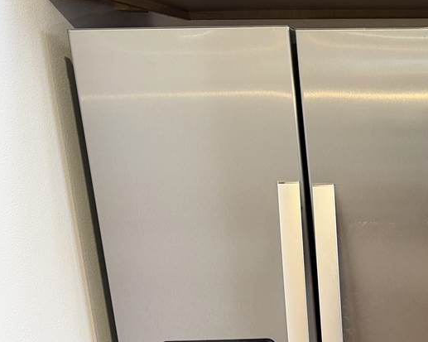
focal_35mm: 58
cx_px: 475
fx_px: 734
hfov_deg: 29.2
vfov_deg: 25.5
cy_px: 302
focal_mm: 6.76
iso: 320
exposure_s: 1/60
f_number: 1.78
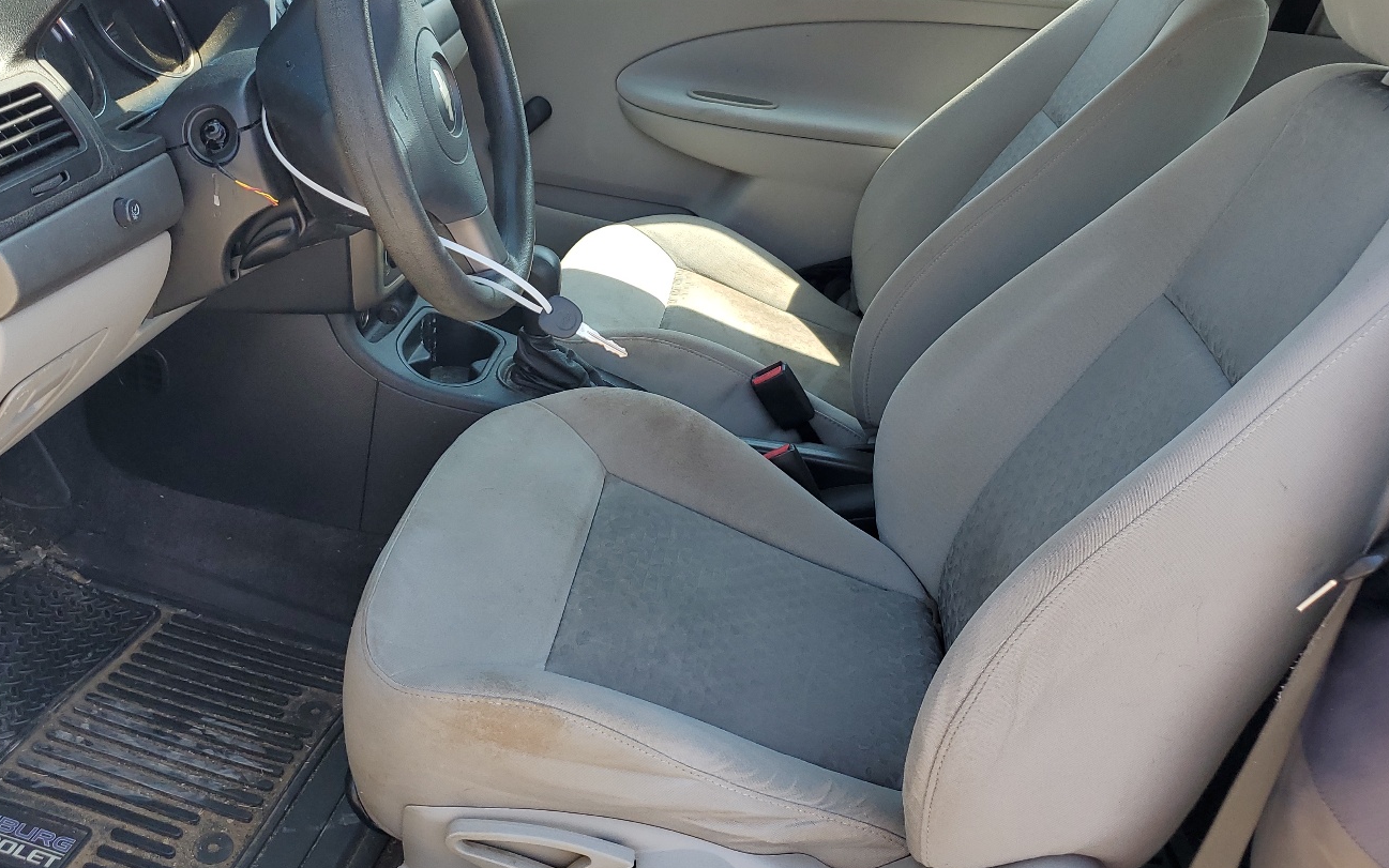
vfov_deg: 37.1
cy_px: 340
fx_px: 1287
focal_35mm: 34
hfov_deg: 56.6
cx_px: 622
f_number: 1.5
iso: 50
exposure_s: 1/526
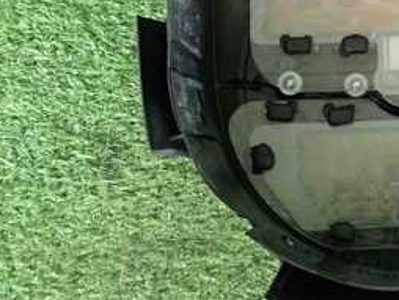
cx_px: 412
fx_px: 681
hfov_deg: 30.1
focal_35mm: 59
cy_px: 44
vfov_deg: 24.3
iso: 320
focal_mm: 4.5
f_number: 2
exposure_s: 1/30
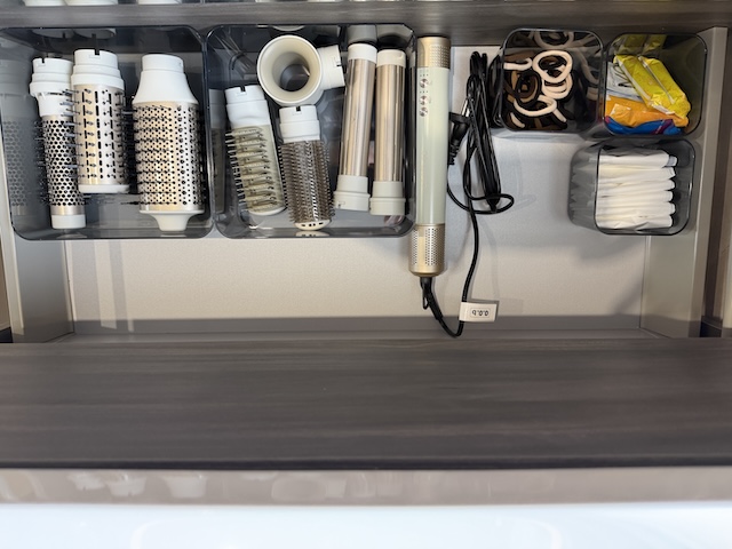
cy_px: 274
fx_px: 508
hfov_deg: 71.6
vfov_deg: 56.8
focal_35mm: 24
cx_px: 366
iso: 250
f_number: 1.78
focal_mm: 6.76
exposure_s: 1/59
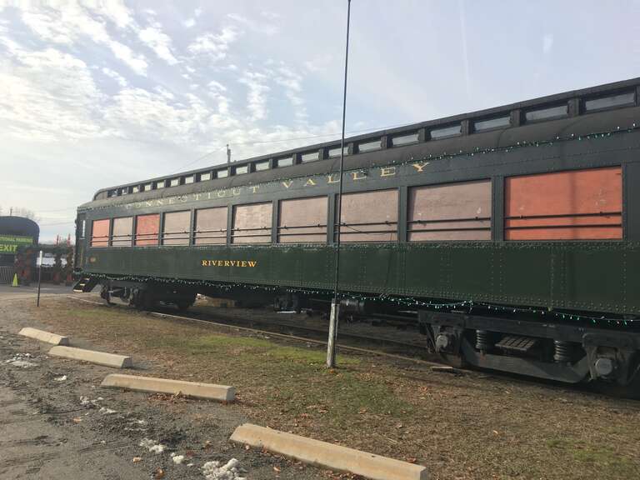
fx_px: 536
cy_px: 240
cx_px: 320
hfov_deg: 61.7
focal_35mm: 29
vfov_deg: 48.2
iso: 25
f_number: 2.2
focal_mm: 4.15
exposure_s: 1/874
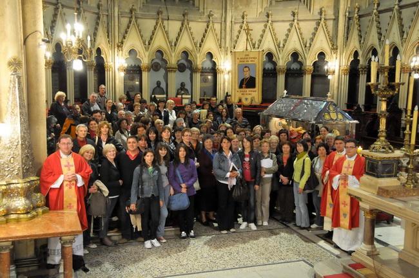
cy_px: 139
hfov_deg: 48.0
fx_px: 471
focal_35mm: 40
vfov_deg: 32.9
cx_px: 210
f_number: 4
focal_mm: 27
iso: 2000
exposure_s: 1/30
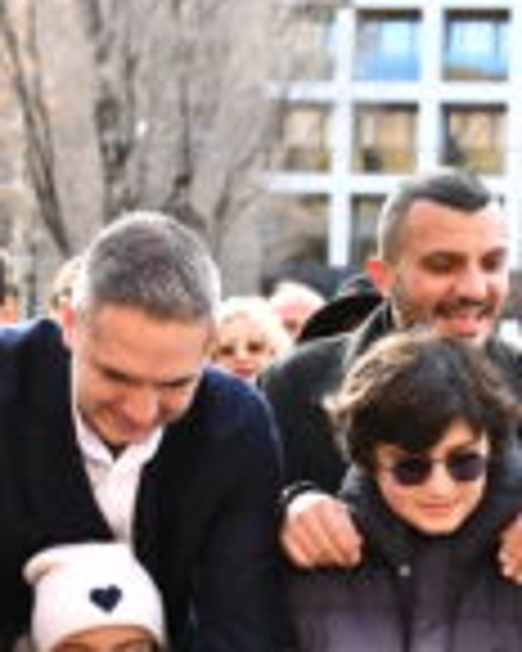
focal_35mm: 100
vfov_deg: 18.8
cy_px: 614
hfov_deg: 15.3
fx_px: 1931
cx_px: 423
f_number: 3.2
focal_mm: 31
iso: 200
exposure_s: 1/200
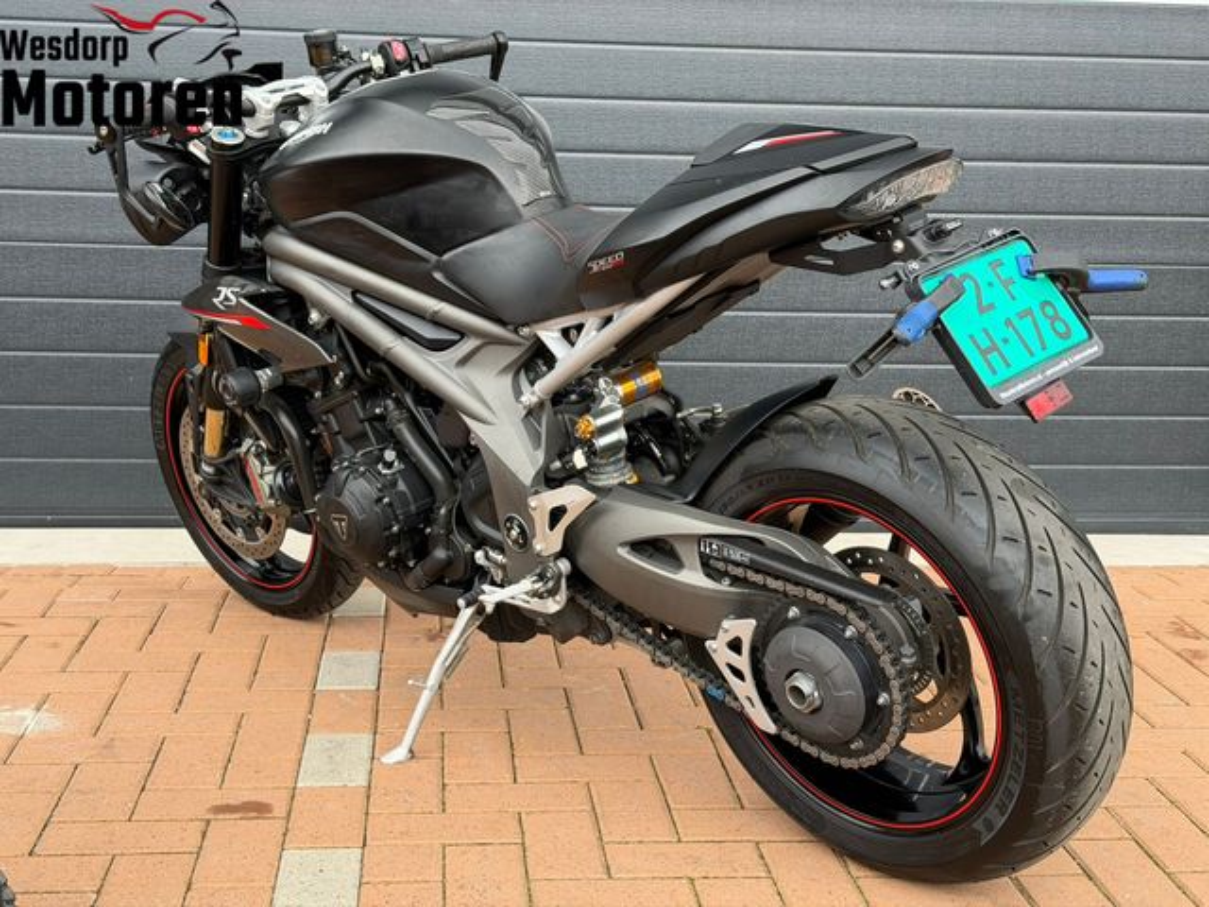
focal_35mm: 48
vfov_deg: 30.3
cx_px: 604
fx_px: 1676
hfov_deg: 39.7
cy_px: 454
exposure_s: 1/314
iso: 64
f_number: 1.78
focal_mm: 6.76
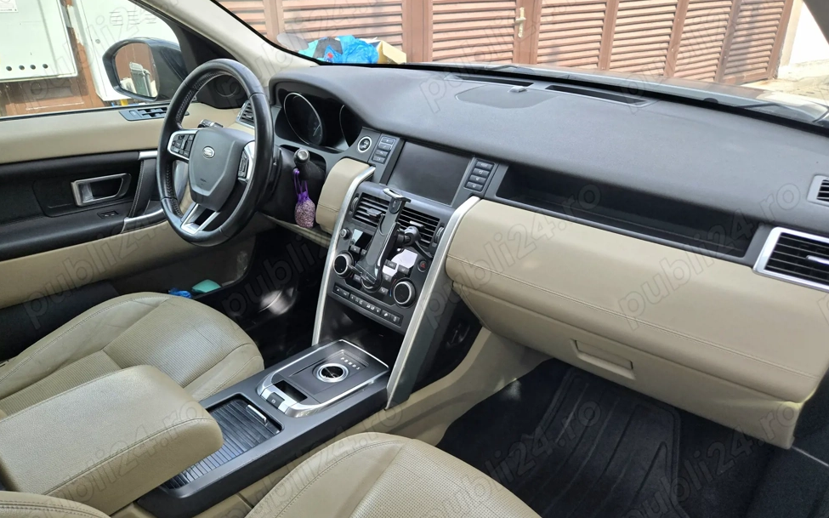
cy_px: 266
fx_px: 565
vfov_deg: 49.3
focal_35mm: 25
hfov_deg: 72.6
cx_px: 410
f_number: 1.8
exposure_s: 1/833
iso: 80
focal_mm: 5.4
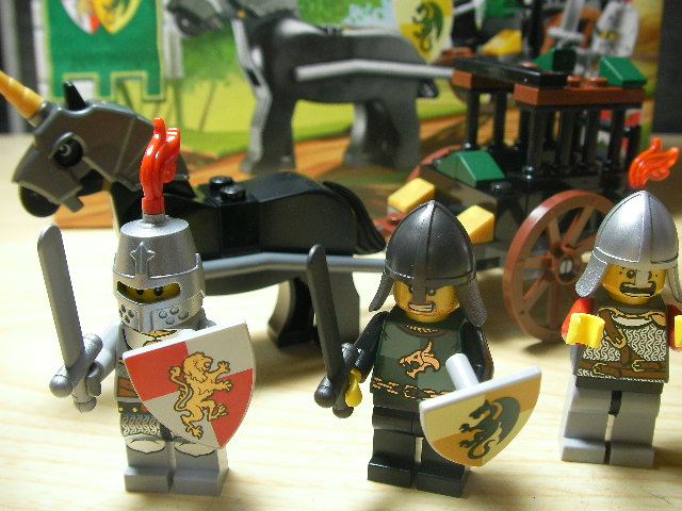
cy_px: 256
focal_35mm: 38
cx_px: 341
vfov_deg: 37.7
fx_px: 749
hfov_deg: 49.0
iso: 146
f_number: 3.5
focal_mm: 6.3
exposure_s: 1/30.1
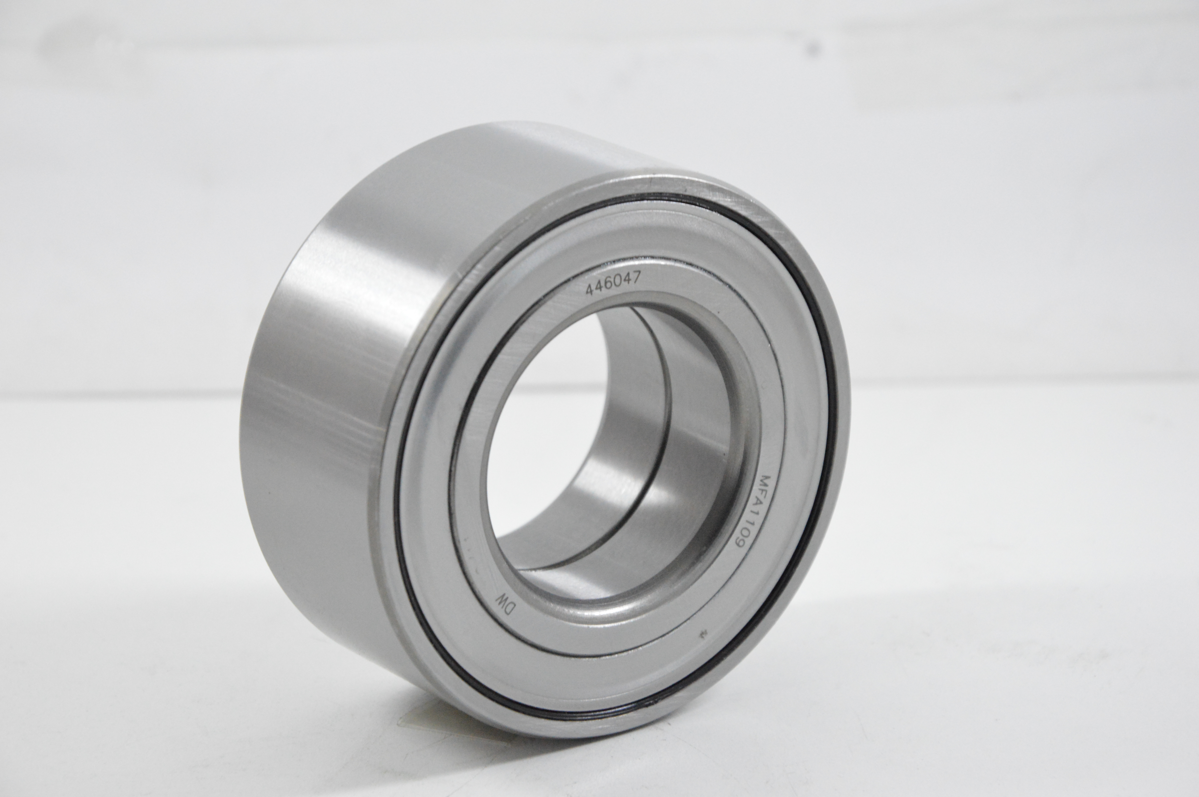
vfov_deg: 8.7
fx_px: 5241
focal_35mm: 158
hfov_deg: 13.1
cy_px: 398
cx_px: 600
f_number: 8
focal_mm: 105
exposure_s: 1/100
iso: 3200
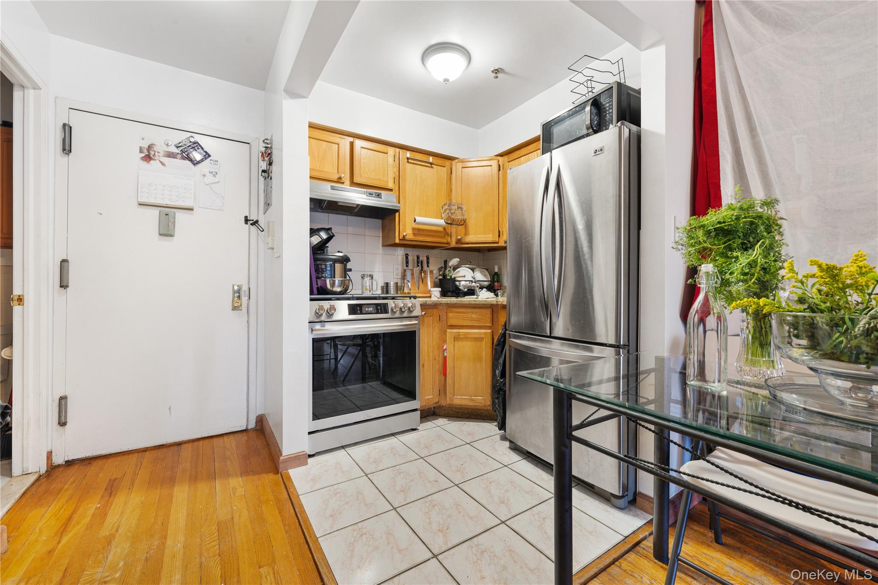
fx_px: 341
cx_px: 439
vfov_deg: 81.2
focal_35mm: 14
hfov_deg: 104.3
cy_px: 292
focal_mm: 14
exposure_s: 2.5
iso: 320
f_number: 10
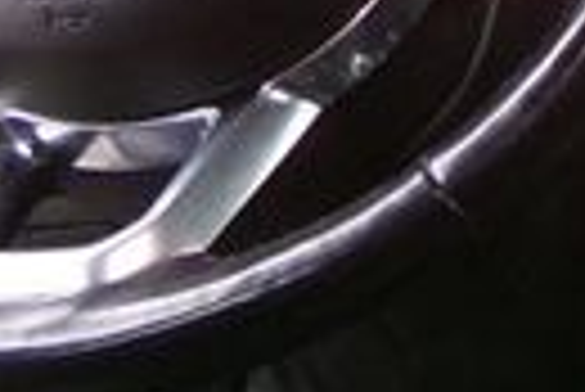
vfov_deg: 10.9
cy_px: -104
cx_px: 1220
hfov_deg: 13.8
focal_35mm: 123
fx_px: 2001
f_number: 3.7
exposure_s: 1/17
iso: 362
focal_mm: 4.3
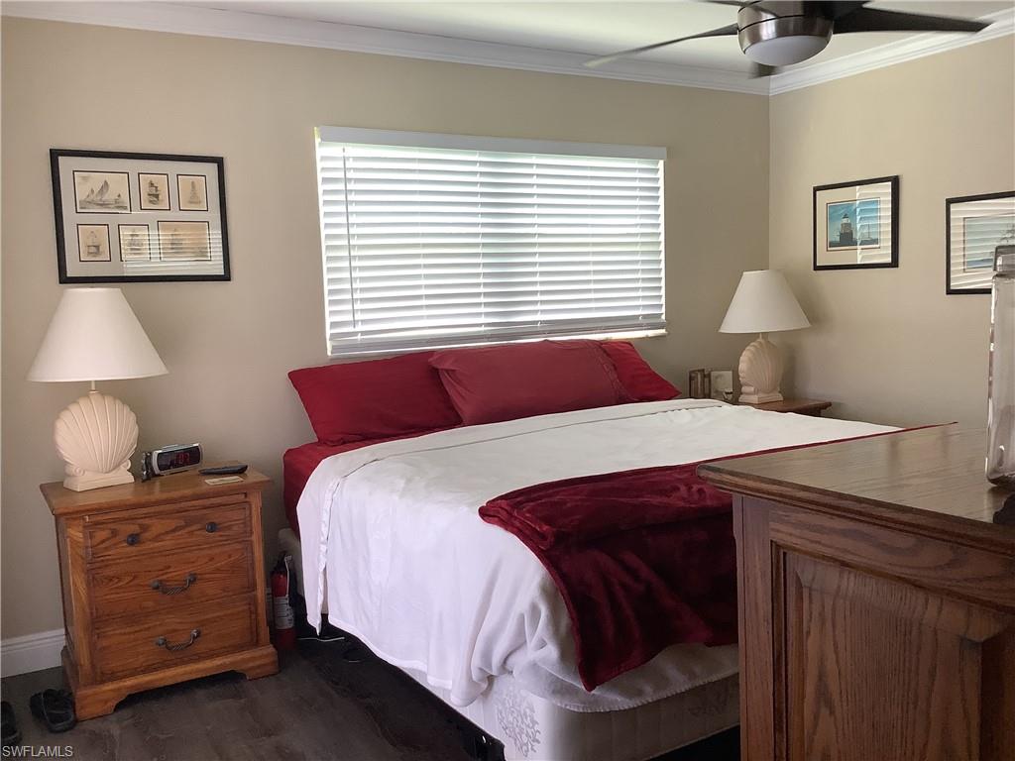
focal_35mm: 31
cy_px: 380
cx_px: 508
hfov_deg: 58.4
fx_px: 909
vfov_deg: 45.4
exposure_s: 1/60
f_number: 2.4
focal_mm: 3.3
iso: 80
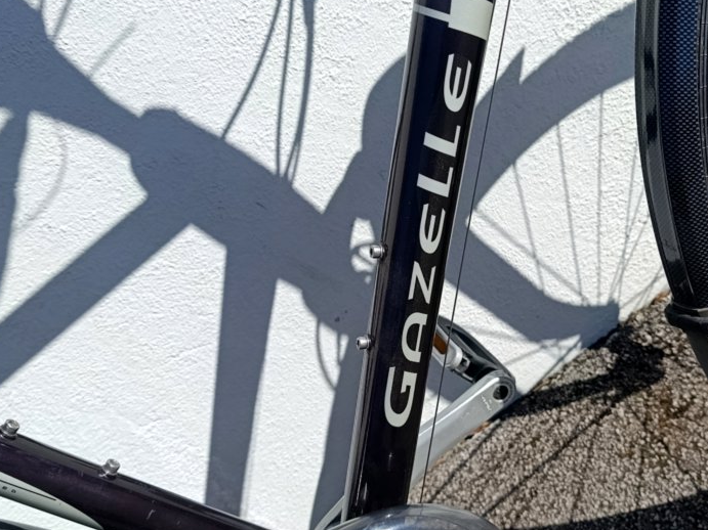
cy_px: 256
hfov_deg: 46.7
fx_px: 818
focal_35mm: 40
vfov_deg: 35.9
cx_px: 400
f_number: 1.65
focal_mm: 6.11
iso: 50
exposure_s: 1/671
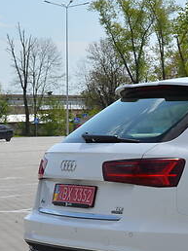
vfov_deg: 12.6
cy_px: 154
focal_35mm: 156
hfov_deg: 9.0
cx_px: 365
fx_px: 1135
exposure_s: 1/320
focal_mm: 35
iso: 100
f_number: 8
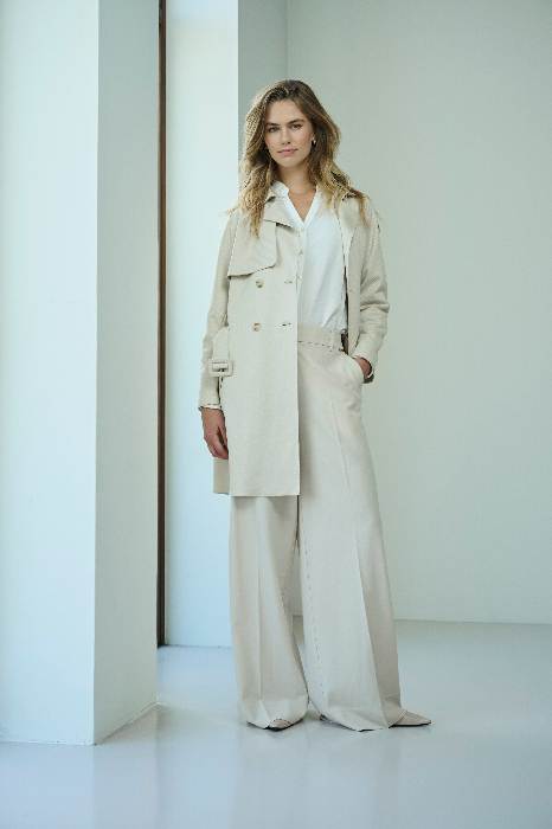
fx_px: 1013
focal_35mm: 44
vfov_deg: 44.5
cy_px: 414
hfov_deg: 30.5
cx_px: 276
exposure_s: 1/200
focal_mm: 44
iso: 500
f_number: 4
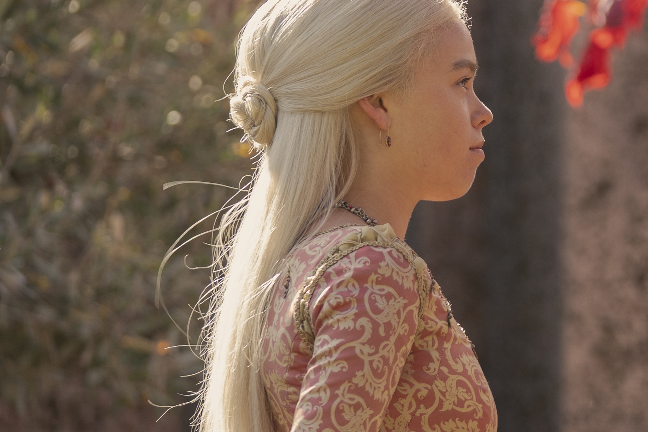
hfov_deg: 5.2
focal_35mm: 396
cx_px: 891
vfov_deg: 3.5
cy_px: 249
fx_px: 7128
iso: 100
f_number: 3.5
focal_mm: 128
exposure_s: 1/200
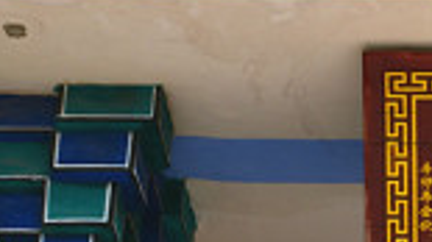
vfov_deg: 4.7
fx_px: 2977
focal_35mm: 260
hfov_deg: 8.2
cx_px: 622
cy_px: 248
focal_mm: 40
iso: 200
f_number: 9
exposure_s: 1/320
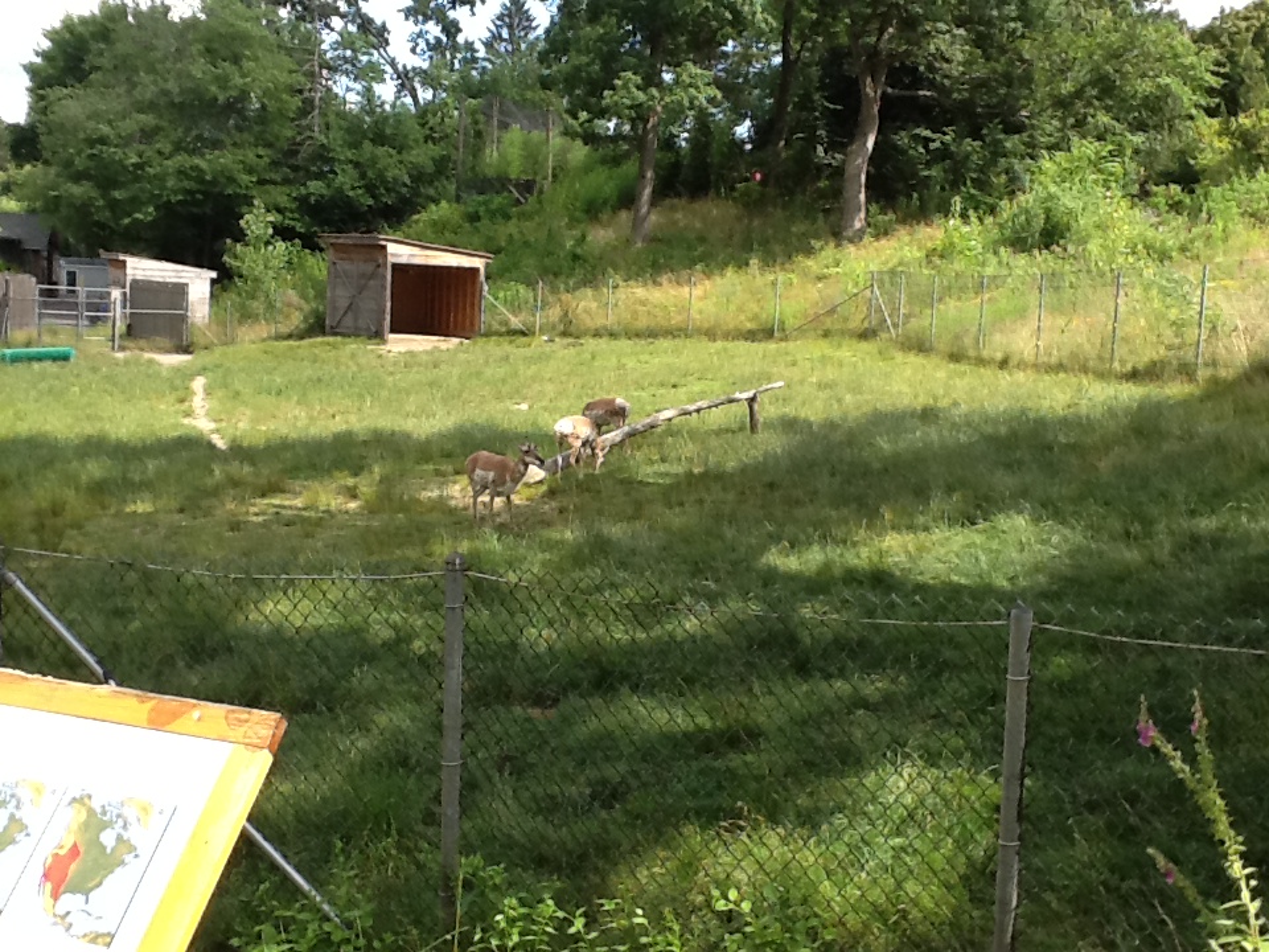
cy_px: 476
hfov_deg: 56.8
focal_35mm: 32
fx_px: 1173
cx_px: 634
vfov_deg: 44.2
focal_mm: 2.03
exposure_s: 1/546
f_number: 2.4
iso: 64
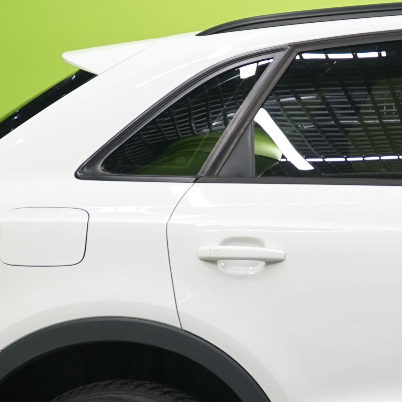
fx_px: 2956
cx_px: 675
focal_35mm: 225
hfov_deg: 7.6
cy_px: 298
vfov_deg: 7.8
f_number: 5.6
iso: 320
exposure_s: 1/6
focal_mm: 58
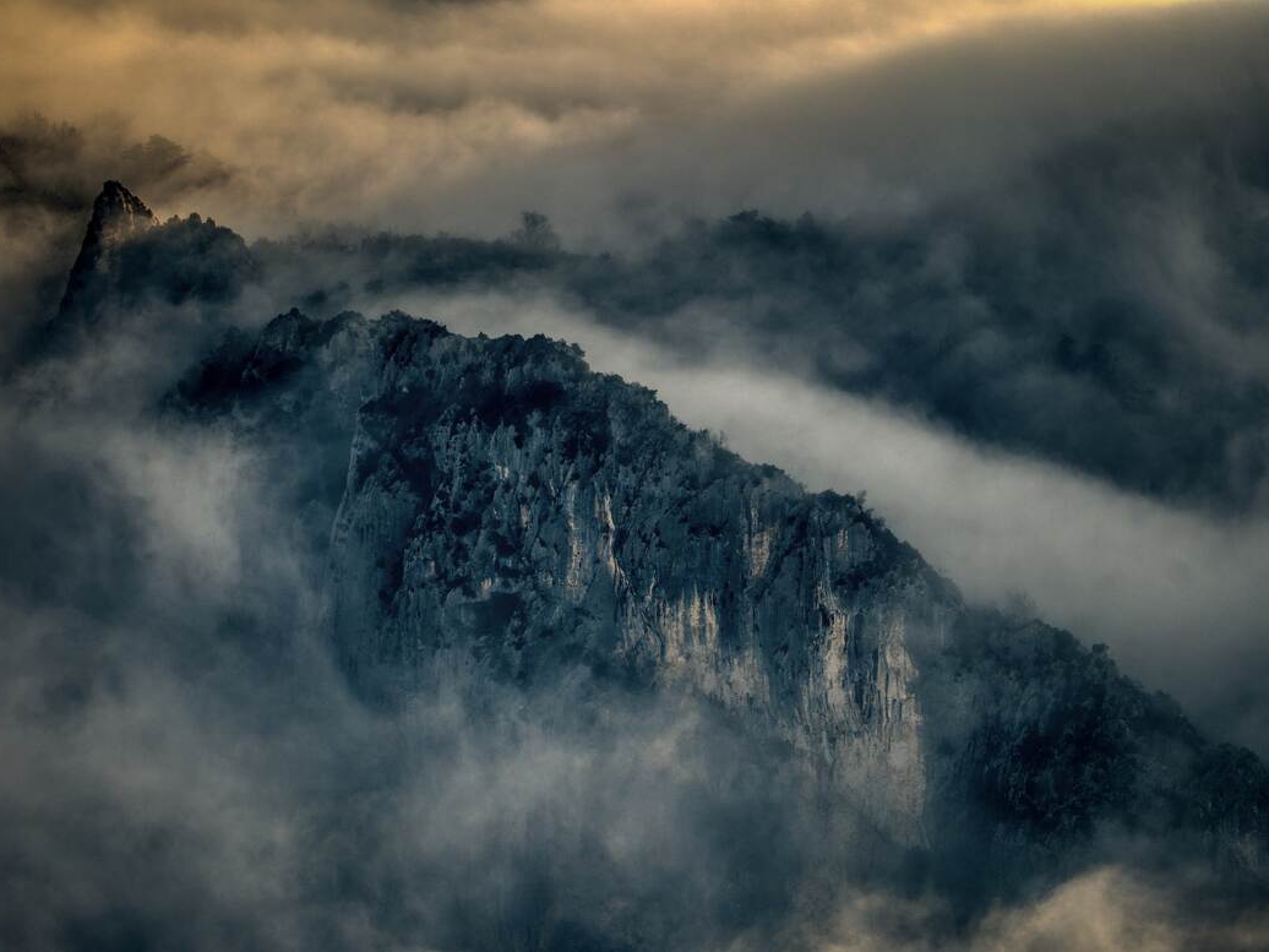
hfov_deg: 6.8
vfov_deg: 5.1
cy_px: 477
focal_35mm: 292
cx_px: 623
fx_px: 10705
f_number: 9
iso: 250
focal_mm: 179.1
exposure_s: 1/400
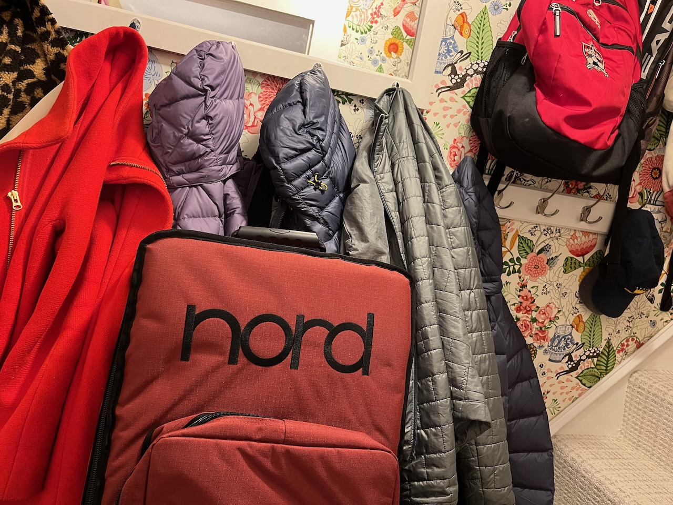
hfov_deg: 67.3
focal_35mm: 26
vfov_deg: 53.1
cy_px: 252
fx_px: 505
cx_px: 336
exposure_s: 1/60
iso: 400
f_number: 1.6
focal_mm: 5.1
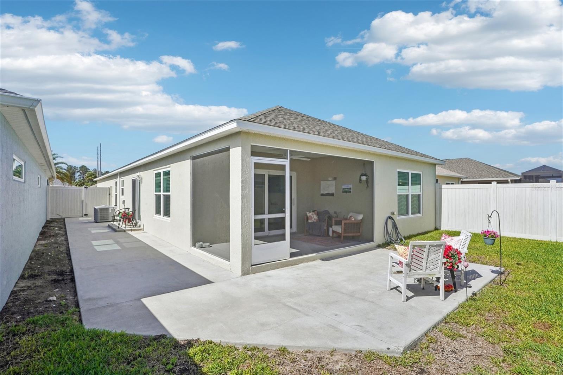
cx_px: 282
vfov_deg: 70.4
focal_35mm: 17
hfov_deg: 93.3
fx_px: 266
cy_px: 188
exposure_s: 1/400
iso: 800
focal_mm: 17
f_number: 20
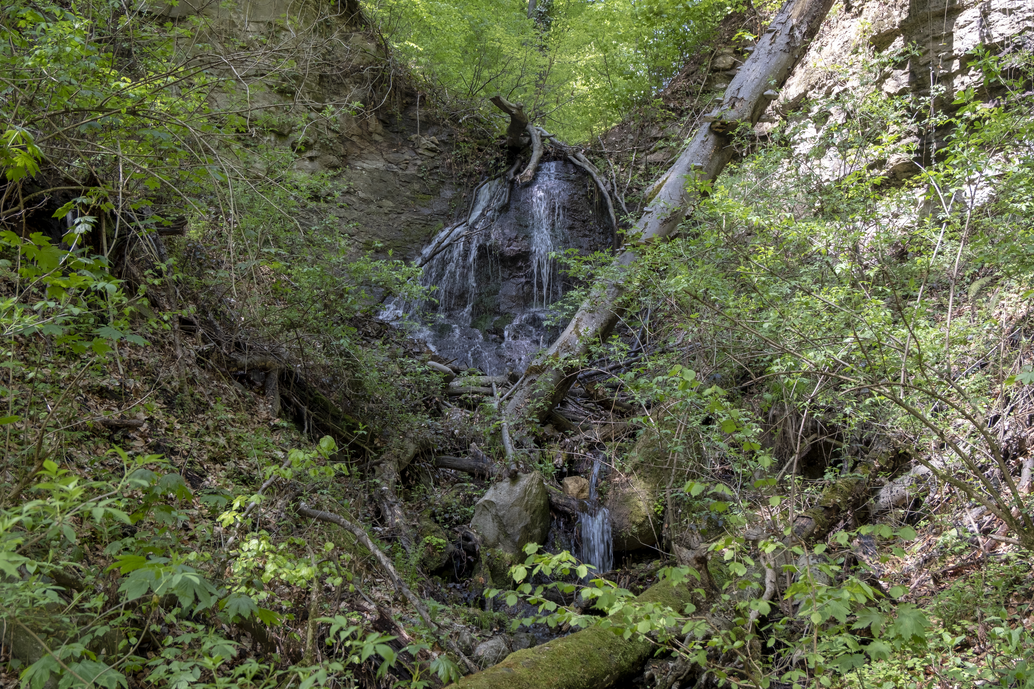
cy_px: 344
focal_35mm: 38
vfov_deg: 35.1
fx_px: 1091
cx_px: 517
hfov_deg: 50.7
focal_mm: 25.6
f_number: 7.1
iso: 200
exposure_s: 1/40
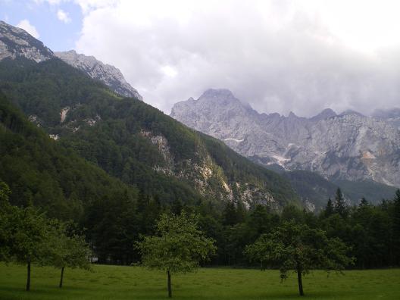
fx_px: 439
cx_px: 200
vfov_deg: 37.7
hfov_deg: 49.0
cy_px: 150
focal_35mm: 38
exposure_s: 1/200
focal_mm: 6.3
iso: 64
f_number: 3.1
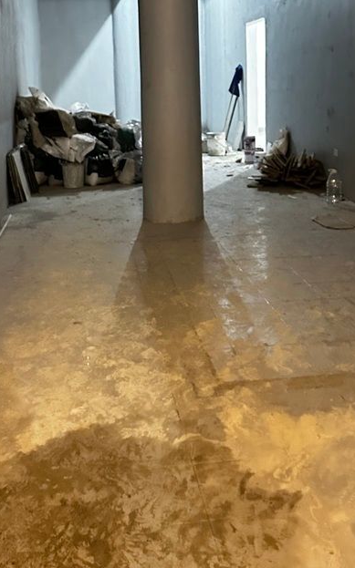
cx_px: 215
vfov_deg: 40.1
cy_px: 152
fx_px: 759
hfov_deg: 26.3
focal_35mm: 49
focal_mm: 6.86
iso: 1600
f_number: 1.78
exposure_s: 1/20
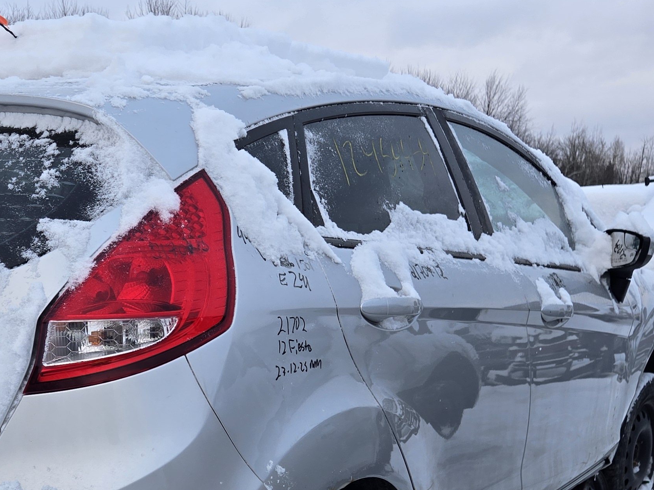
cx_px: 146
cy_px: 400
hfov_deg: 34.0
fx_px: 1039
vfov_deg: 26.0
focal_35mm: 55
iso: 32
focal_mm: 5.4
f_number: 1.8
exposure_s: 1/180
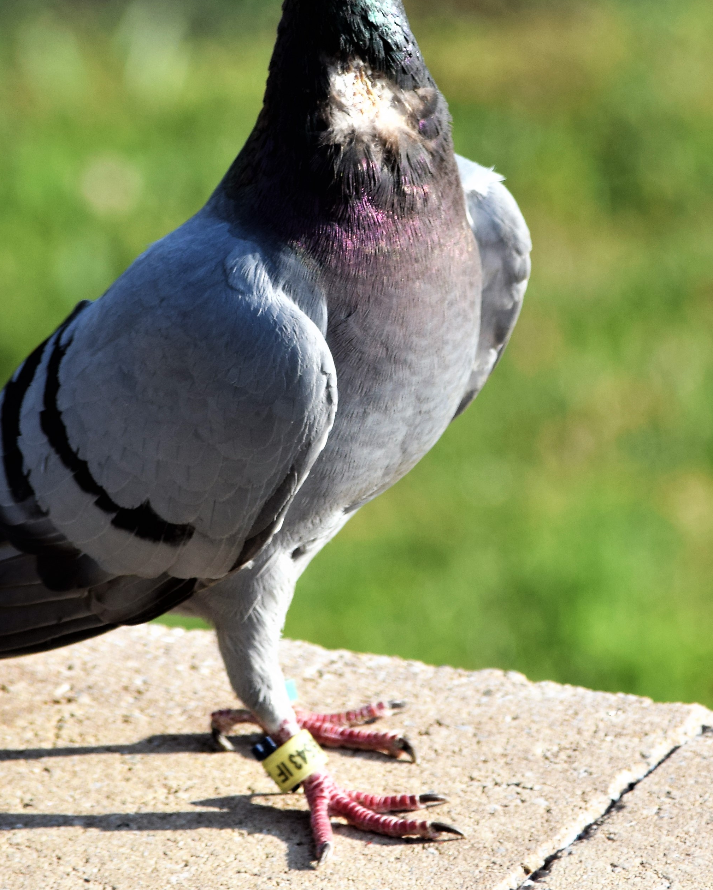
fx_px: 12950
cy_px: 294
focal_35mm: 491
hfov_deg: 3.2
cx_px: 370
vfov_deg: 3.9
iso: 200
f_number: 5.3
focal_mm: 170
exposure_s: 1/800
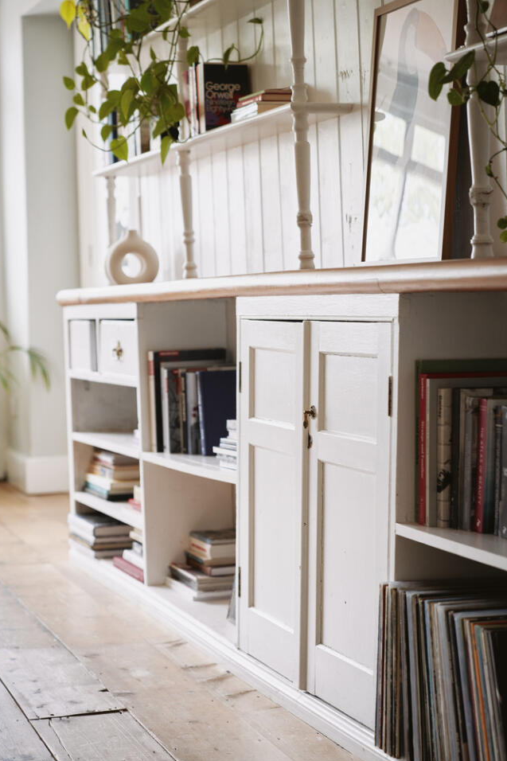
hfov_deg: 18.2
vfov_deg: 27.0
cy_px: 401
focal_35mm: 75
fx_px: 1585
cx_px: 262
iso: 100
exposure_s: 1/60
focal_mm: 70
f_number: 3.2
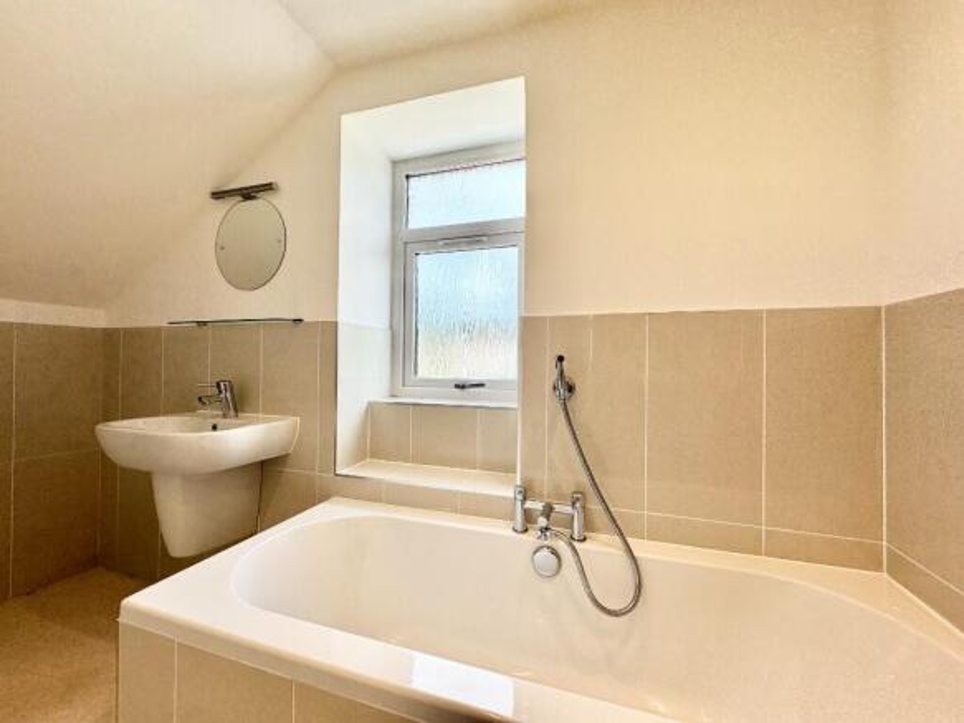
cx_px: 482
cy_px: 362
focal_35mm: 14
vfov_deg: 85.7
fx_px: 390
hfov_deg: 102.1
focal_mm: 2.22
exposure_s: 1/430
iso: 40
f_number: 2.2
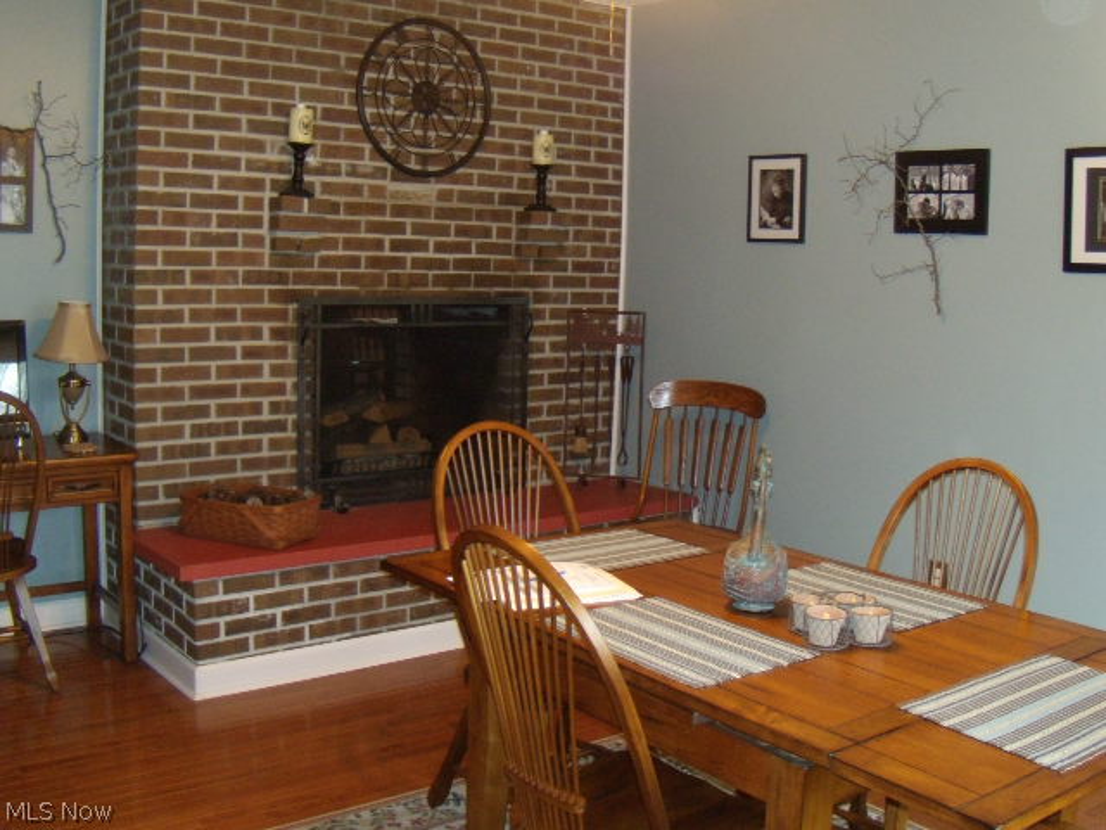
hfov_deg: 51.4
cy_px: 415
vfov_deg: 39.7
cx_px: 553
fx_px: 1150
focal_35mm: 36
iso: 400
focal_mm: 6.4
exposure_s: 1/30
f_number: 3.6
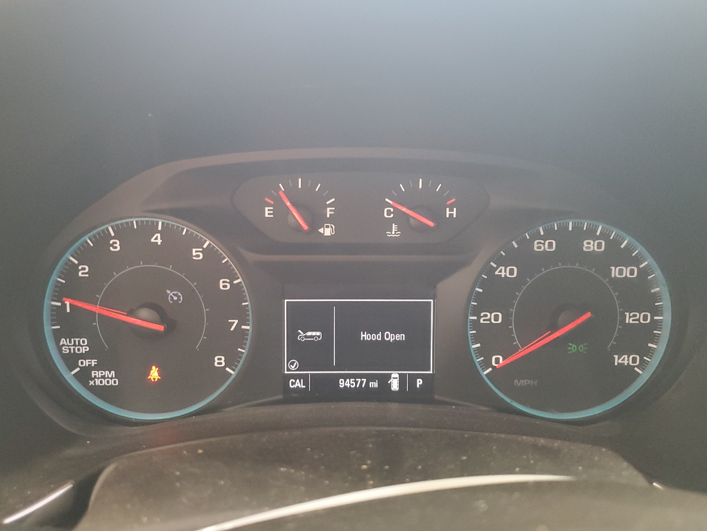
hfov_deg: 65.3
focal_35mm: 27
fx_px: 551
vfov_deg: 51.4
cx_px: 342
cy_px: 270
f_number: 1.5
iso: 305
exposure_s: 1/15
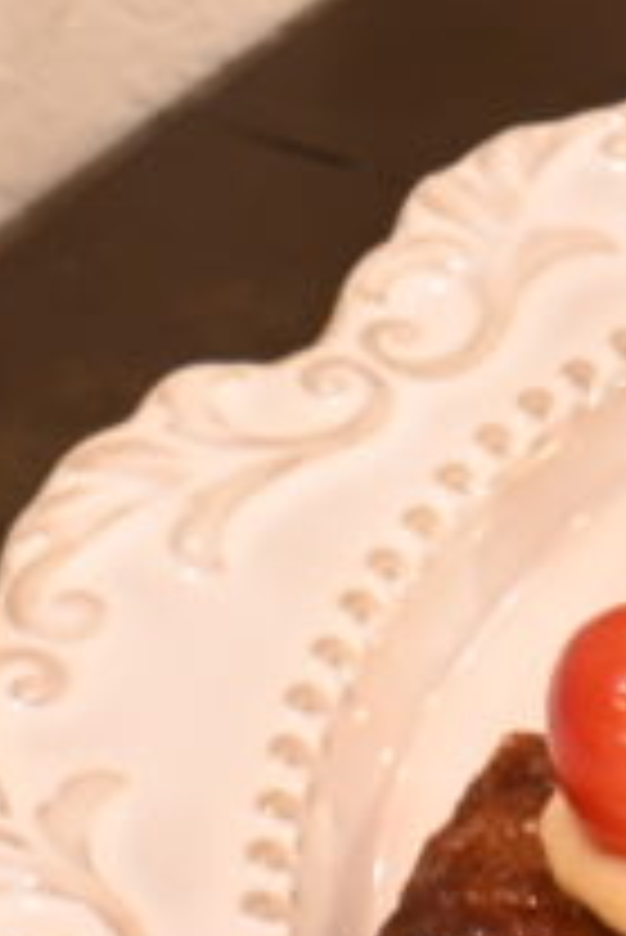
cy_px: -164
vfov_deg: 11.0
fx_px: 4803
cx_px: 1383
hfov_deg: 7.1
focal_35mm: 184
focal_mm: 25
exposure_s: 1/4
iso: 1600
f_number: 9
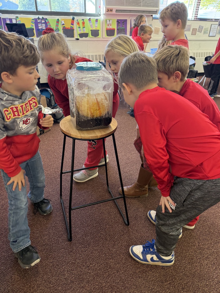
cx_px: 110
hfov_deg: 56.8
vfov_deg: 71.6
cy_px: 146
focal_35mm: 24
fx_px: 203
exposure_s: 1/60
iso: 200
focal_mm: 6.76
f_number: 1.78
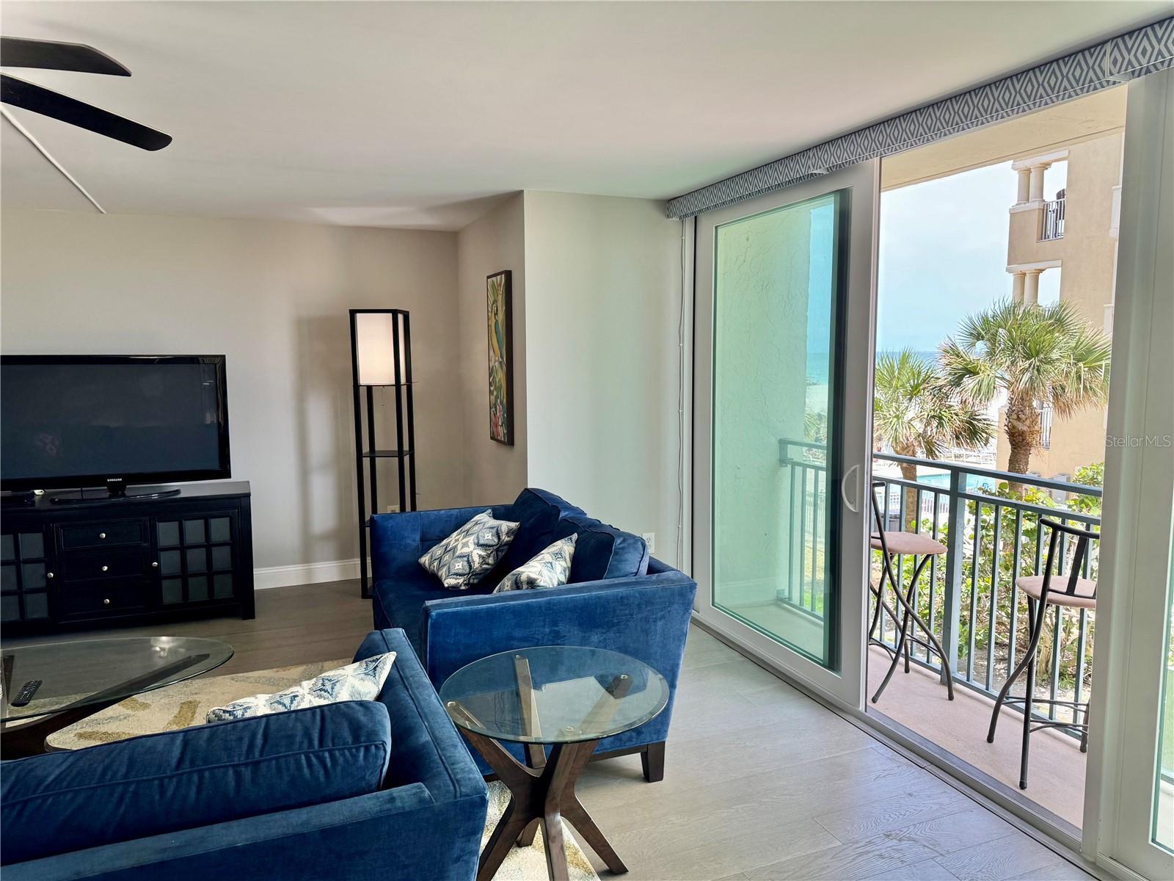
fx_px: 814
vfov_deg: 56.8
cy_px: 440
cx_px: 587
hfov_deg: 71.6
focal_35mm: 24
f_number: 1.78
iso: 80
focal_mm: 6.76
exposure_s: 1/288
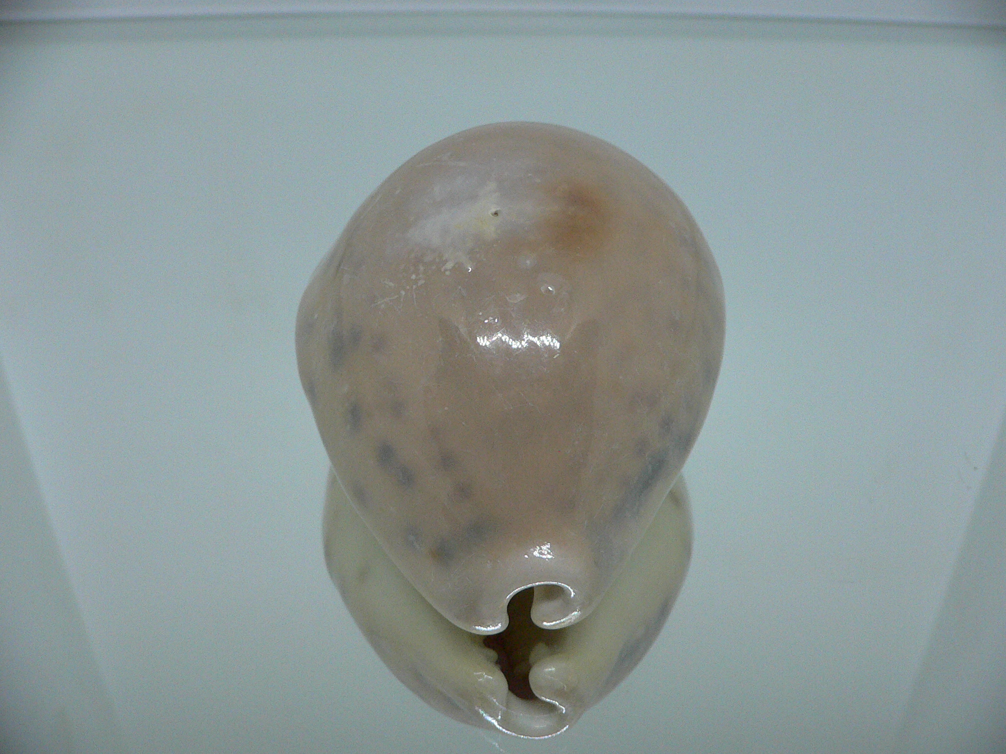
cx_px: 503
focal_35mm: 35
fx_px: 1017
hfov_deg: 52.6
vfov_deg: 40.7
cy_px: 377
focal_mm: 4.6
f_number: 2.8
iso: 200
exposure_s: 1/60
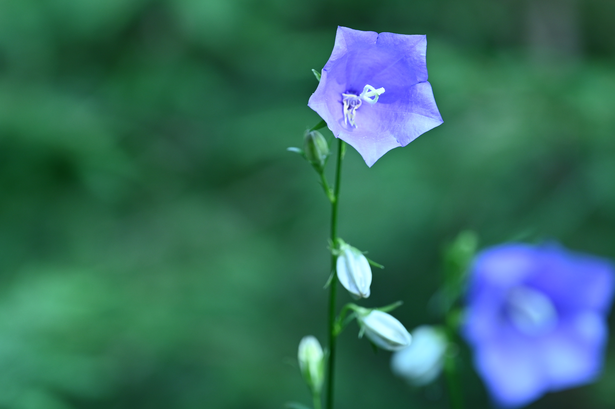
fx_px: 3790
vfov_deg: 6.2
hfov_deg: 9.3
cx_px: 350
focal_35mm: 222
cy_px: 95
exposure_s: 1/100
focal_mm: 120
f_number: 4
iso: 200
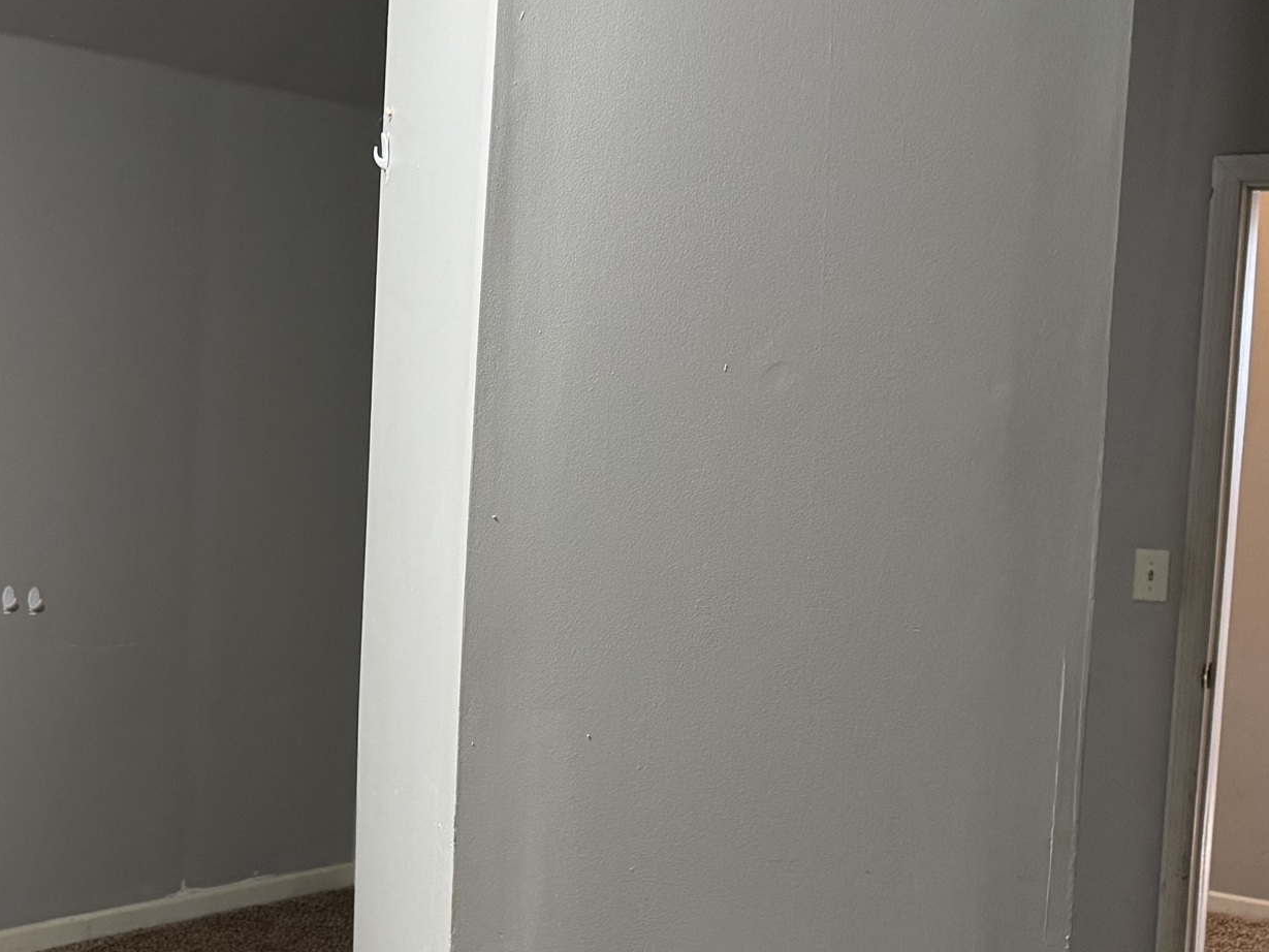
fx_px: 2200
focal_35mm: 60
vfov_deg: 24.4
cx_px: 147
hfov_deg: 30.8
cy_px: 547
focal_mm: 6.76
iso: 500
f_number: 1.78
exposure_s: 1/60
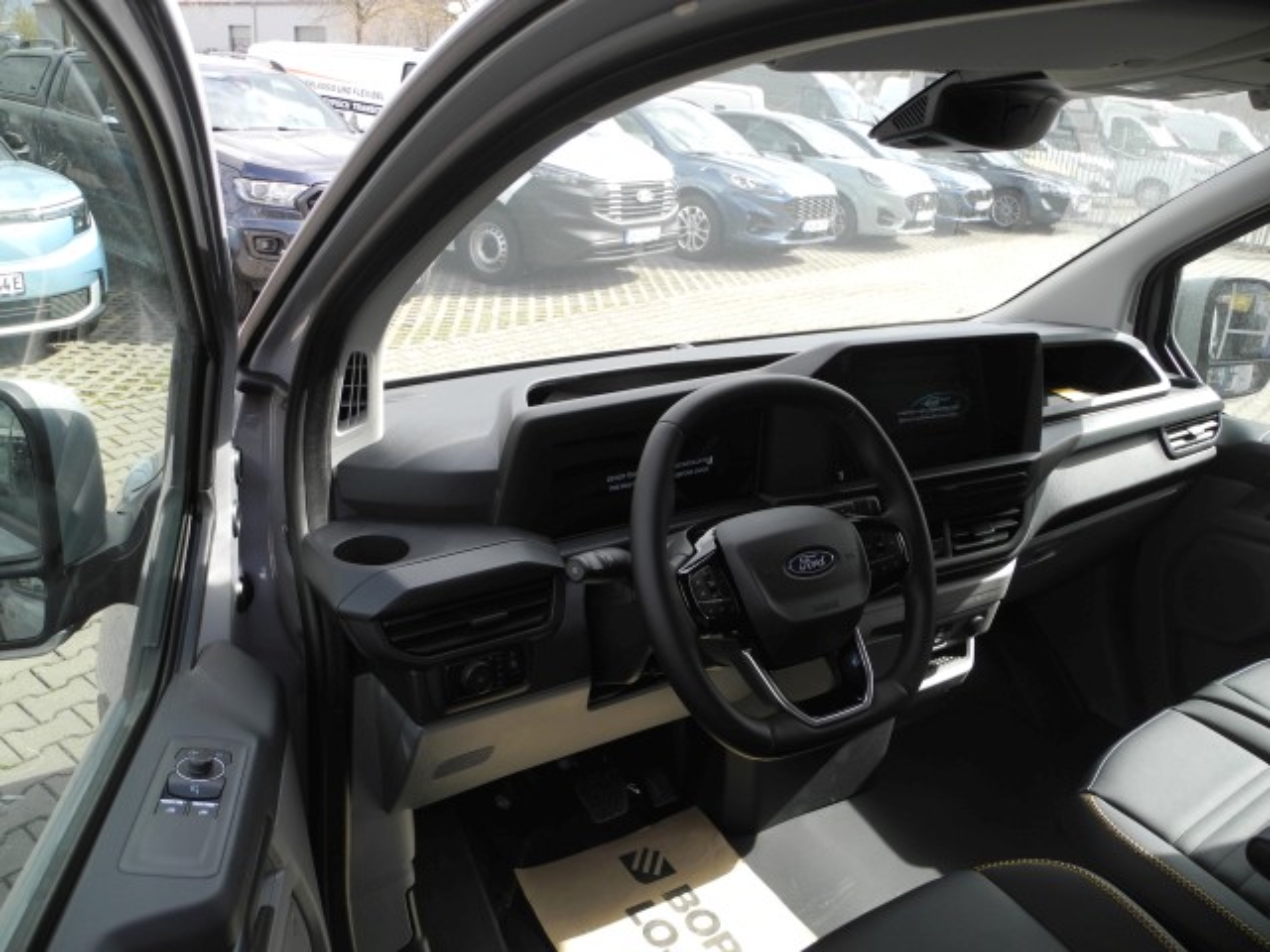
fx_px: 1027
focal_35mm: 28
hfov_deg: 63.4
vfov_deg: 49.7
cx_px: 635
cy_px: 476
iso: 100
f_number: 2.8
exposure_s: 1/320
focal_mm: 6
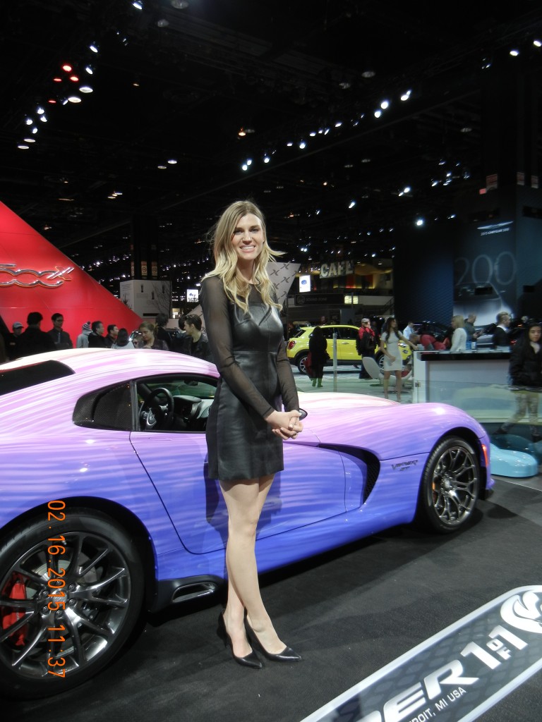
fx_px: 626
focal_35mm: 30
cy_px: 361
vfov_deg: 60.0
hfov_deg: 46.8
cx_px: 271
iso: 160
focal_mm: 5.4
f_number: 3.5
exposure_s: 1/67.6
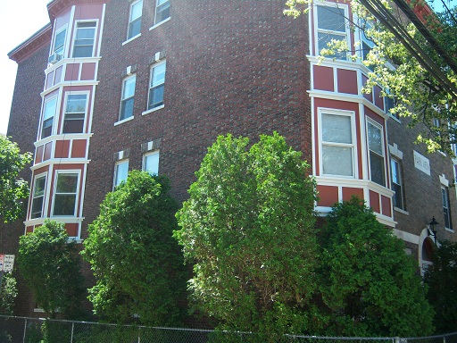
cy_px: 172
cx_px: 228
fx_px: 475
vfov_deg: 39.7
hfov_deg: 51.4
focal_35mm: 36
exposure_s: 1/200
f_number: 2.8
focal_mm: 7.5
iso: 80
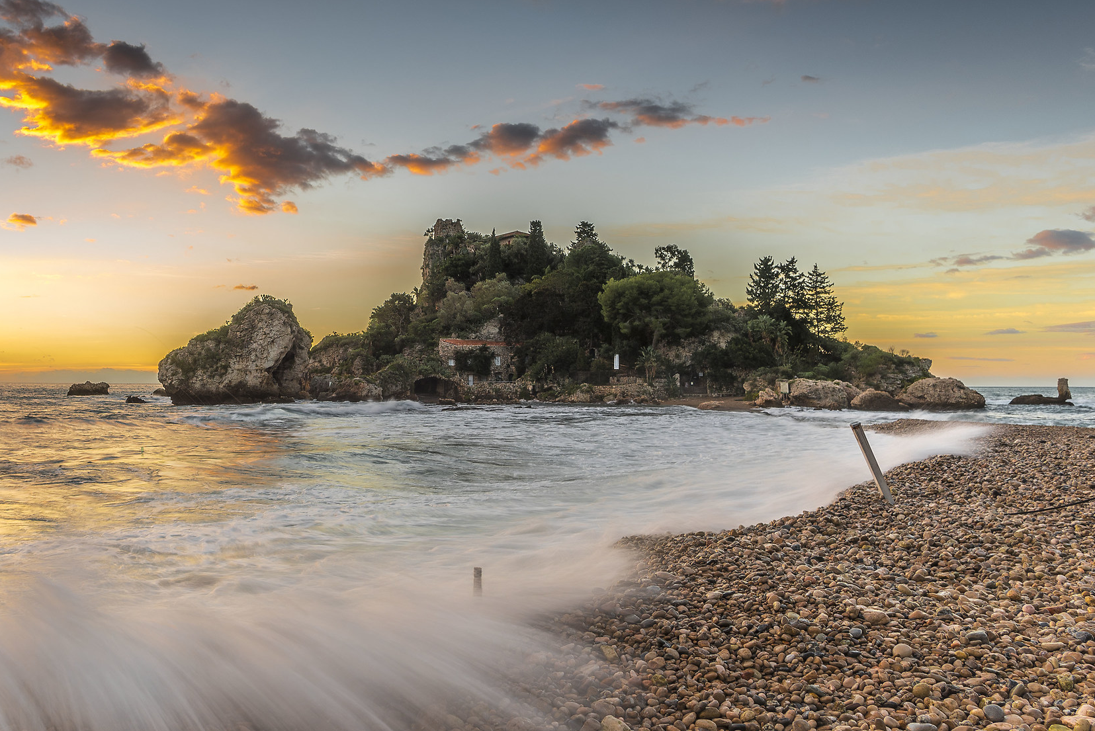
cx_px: 321
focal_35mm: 29
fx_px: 882
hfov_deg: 61.2
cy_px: 312
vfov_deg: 44.9
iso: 100
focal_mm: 20
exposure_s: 1/6
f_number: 9
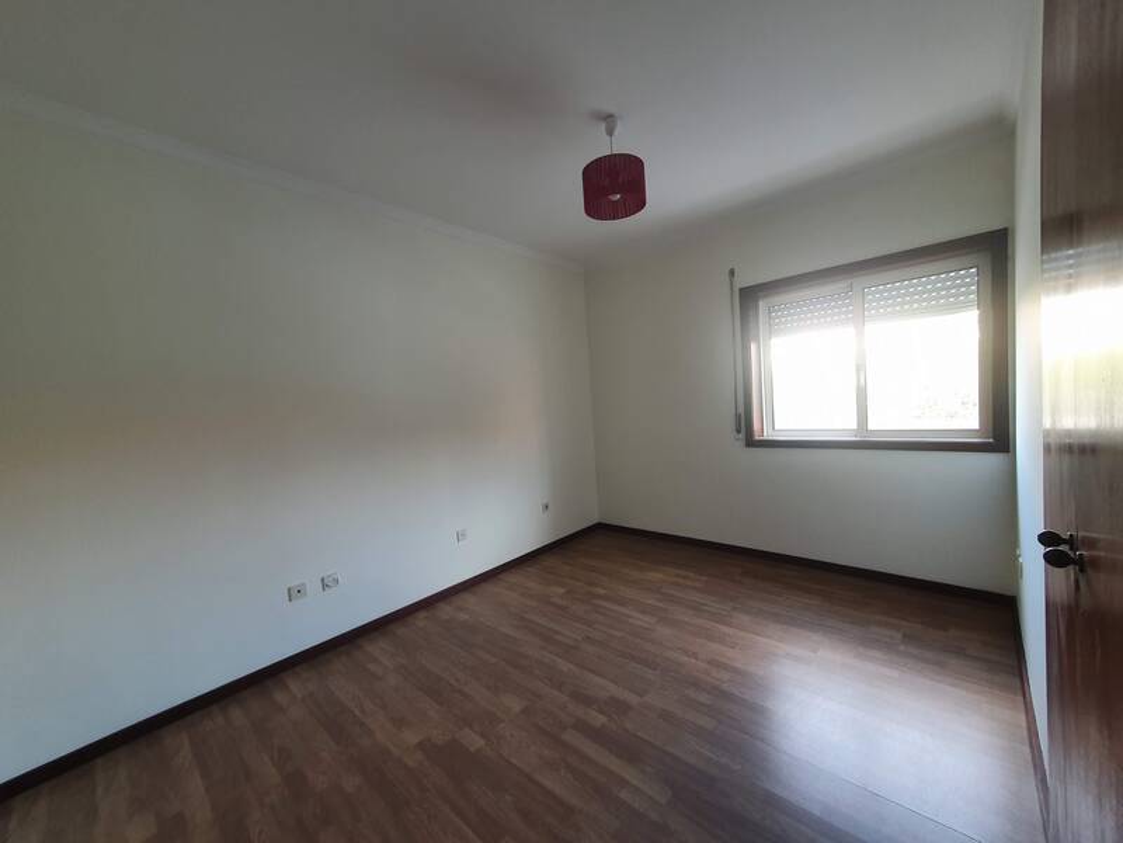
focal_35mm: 13
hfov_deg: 106.2
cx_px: 562
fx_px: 422
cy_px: 422
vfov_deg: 89.9
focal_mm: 1.8
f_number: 2.2
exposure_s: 1/50
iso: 80
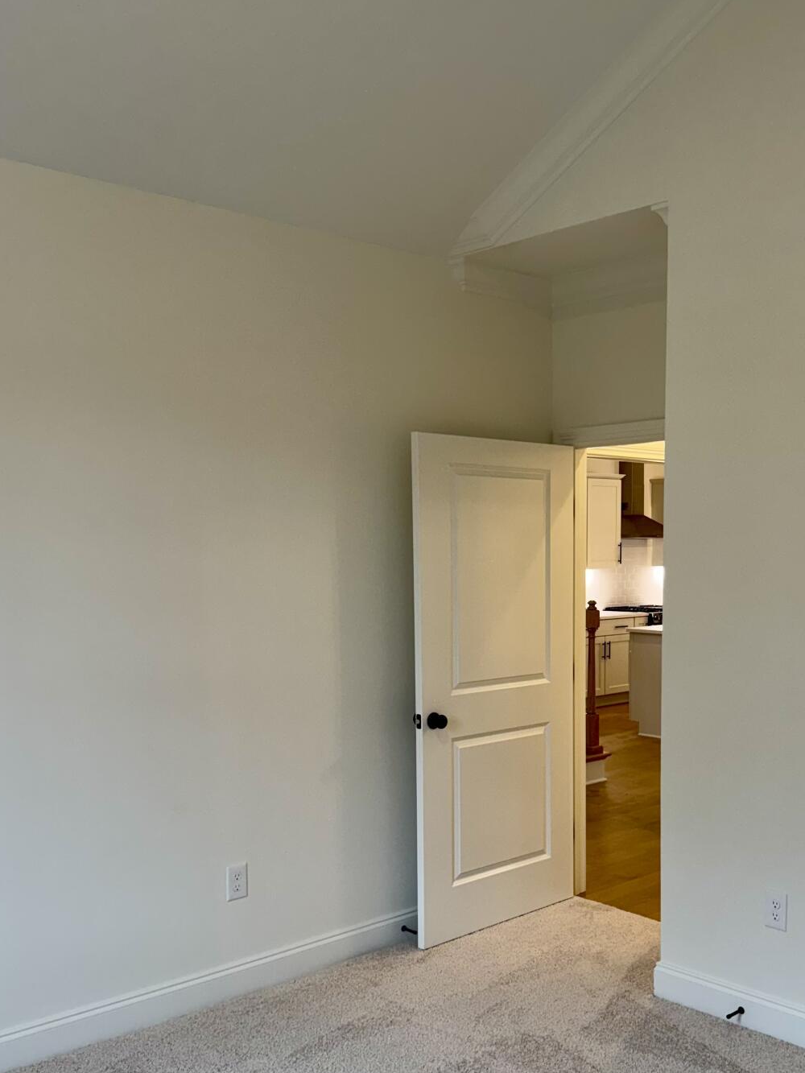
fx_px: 1116
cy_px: 661
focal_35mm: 36
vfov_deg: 50.9
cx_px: 533
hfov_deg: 39.2
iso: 100
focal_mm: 6.76
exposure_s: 1/120
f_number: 1.78
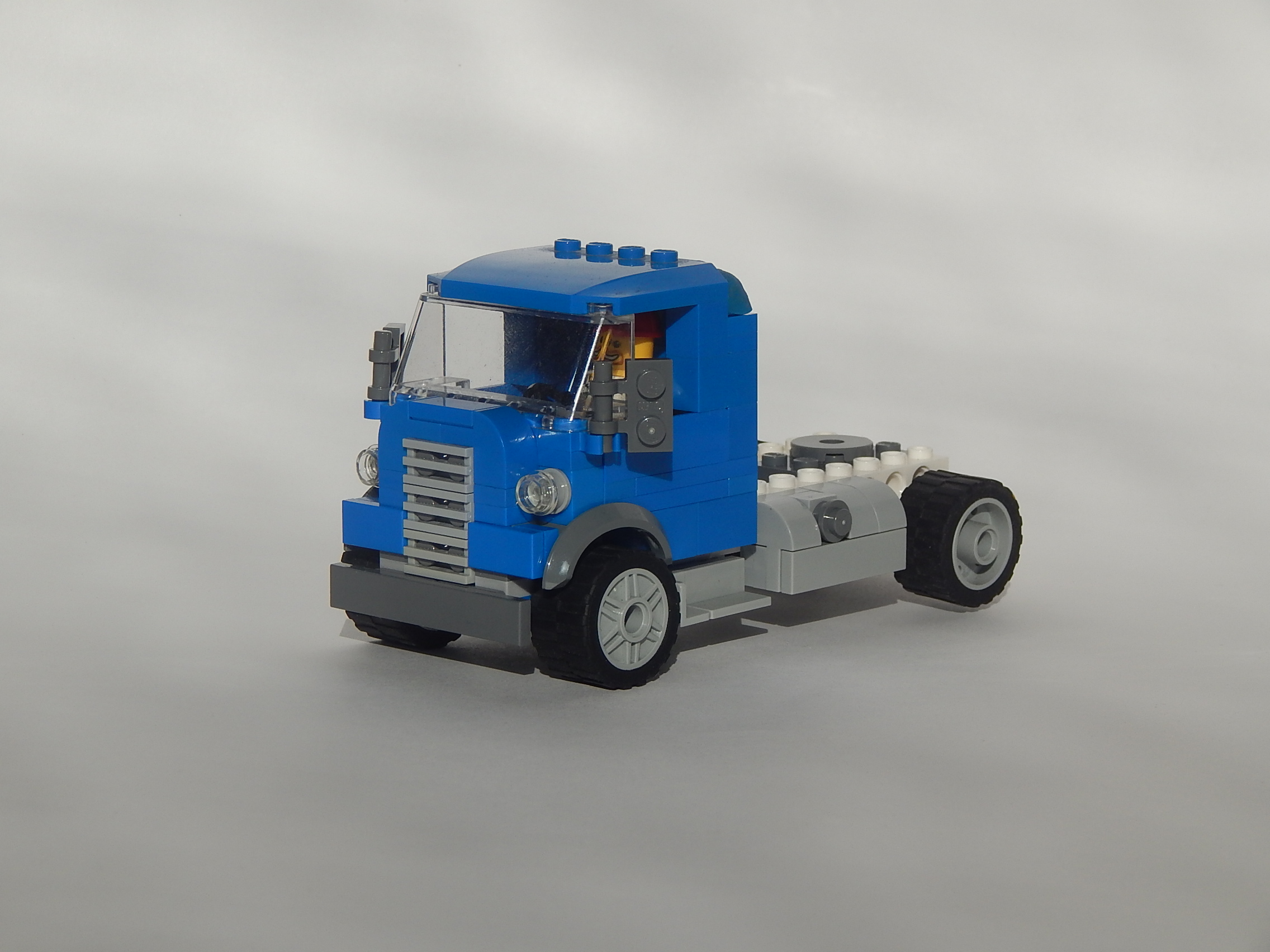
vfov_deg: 12.9
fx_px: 4219
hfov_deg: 17.1
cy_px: 476
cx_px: 635
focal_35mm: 115
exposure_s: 1/640
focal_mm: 20.5
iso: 125
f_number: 9.2
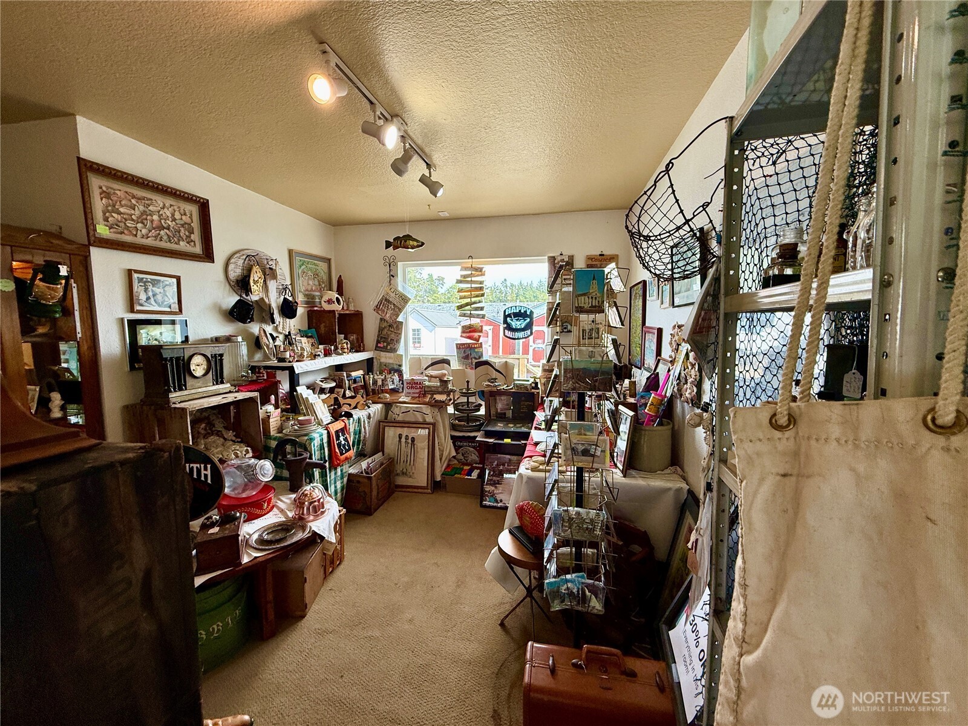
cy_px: 363
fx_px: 391
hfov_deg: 102.1
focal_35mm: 14
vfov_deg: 85.7
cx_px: 484
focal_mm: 2.22
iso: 100
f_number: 2.2
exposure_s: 1/99
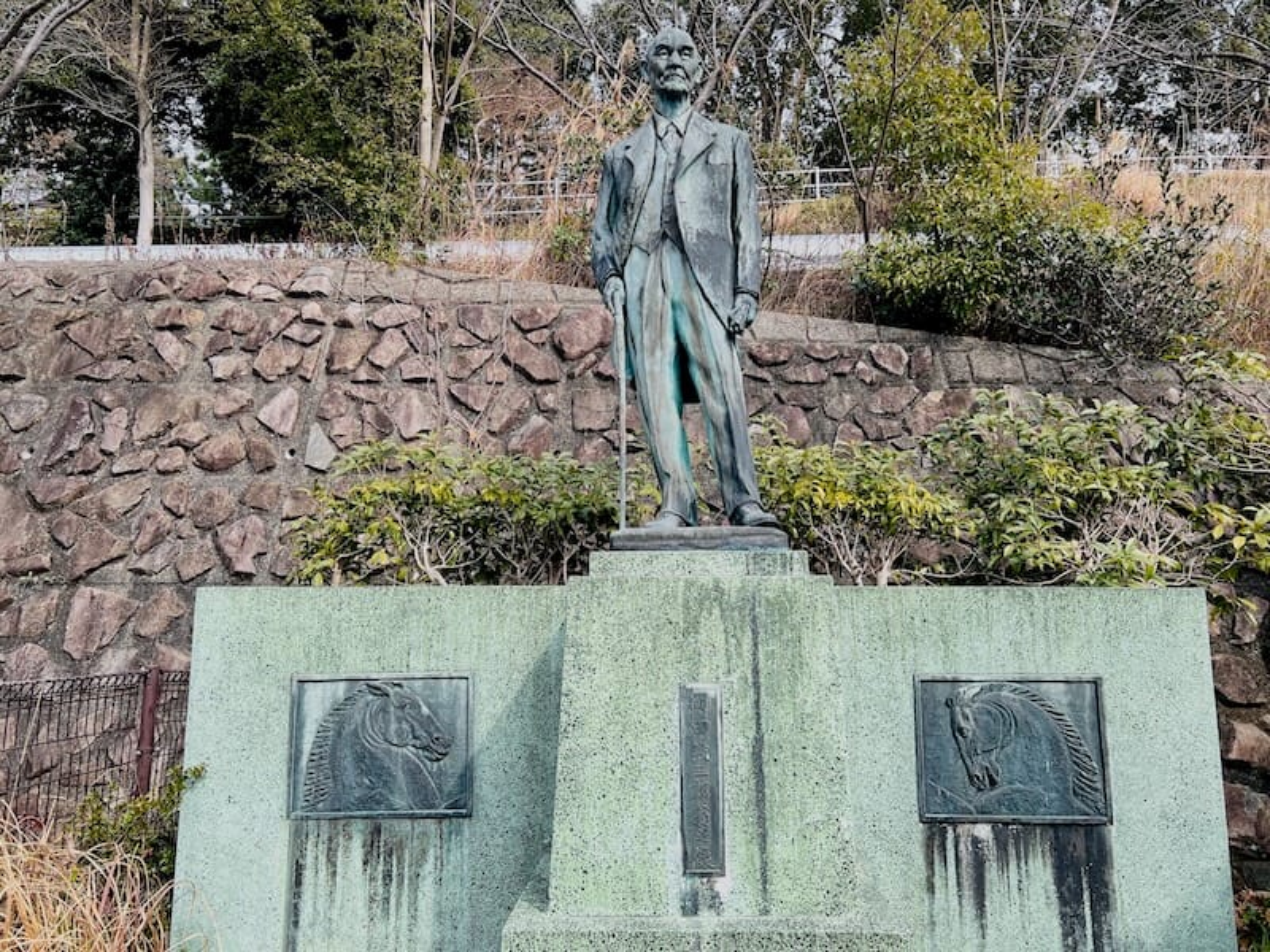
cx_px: 635
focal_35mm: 26
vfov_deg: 53.1
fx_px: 954
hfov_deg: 67.3
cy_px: 476
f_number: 1.5
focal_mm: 5.7
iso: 50
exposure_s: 1/1553
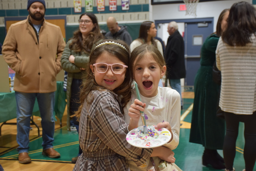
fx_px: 373
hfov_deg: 37.8
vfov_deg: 25.8
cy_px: 86
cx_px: 128
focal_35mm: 52
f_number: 4.2
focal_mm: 35
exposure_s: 1/60
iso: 640
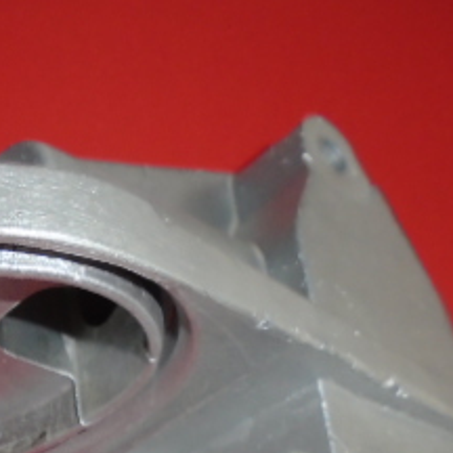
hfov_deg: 24.4
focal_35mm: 68
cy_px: 484
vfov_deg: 23.9
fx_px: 1007
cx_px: 21
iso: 200
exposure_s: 1/30
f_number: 8
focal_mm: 4.6
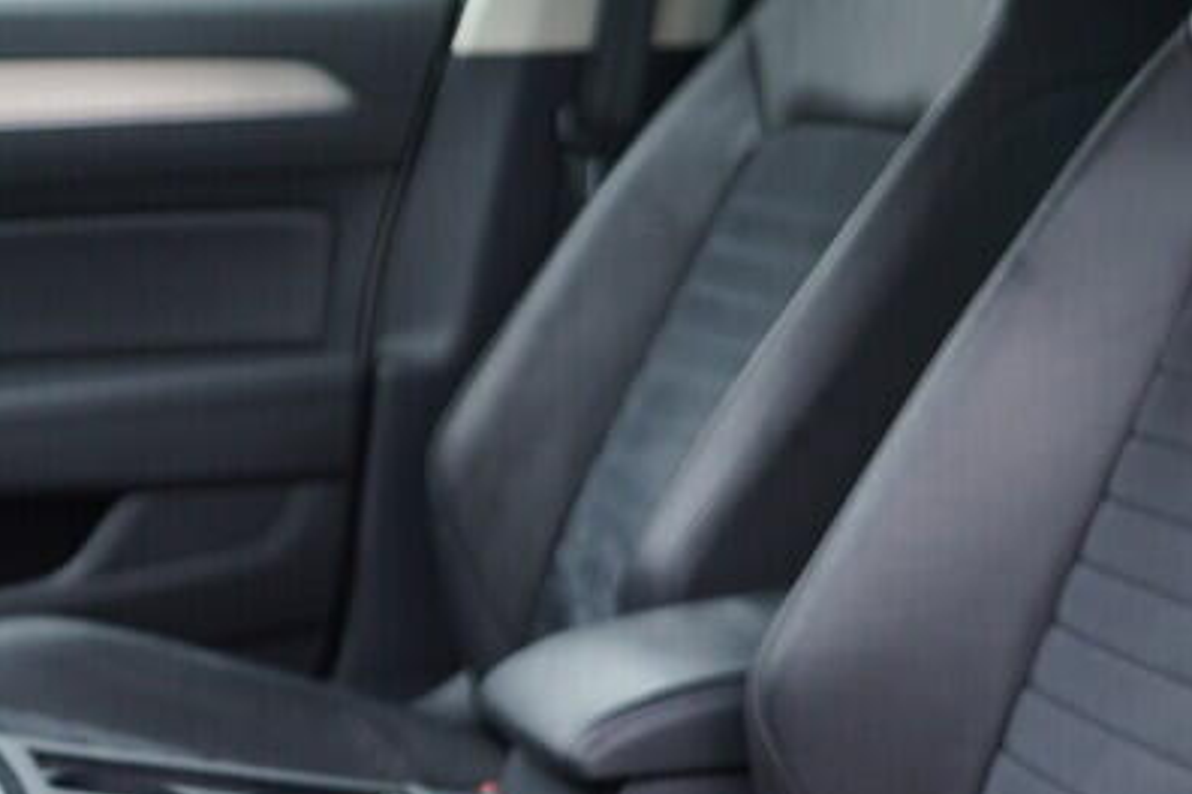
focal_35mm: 93
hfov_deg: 21.8
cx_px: 376
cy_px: 447
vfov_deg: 14.7
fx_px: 3079
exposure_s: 1/40
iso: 160
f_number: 2.8
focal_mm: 24
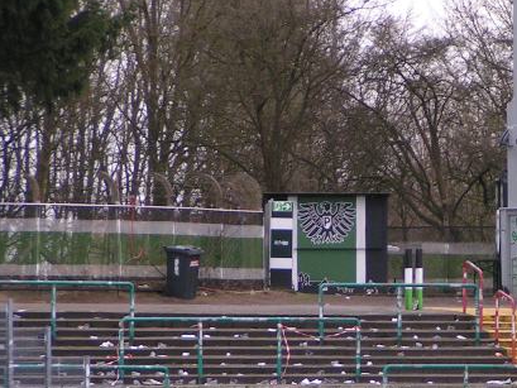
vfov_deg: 4.0
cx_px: 402
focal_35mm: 368
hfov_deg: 5.4
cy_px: 307
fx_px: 5498
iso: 80
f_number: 3.5
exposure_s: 1/200
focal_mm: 28.8
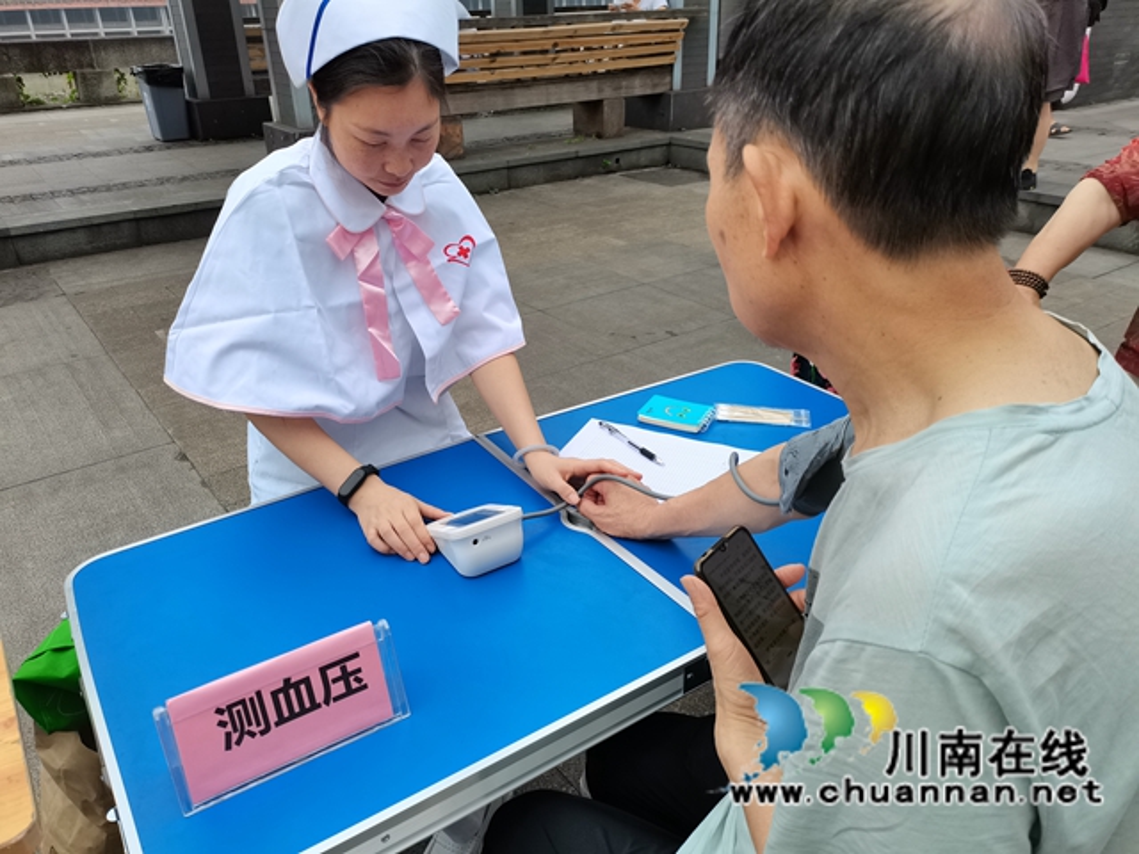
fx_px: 856
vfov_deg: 53.1
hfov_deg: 67.3
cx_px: 570
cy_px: 427
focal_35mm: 26
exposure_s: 1/179
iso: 50
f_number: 1.8
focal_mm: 5.58
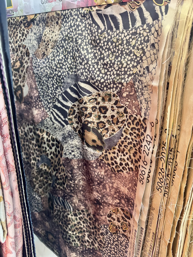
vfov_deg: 71.6
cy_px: 128
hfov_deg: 56.8
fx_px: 178
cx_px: 96
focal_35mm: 24
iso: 640
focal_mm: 6.76
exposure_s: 1/50
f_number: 1.78
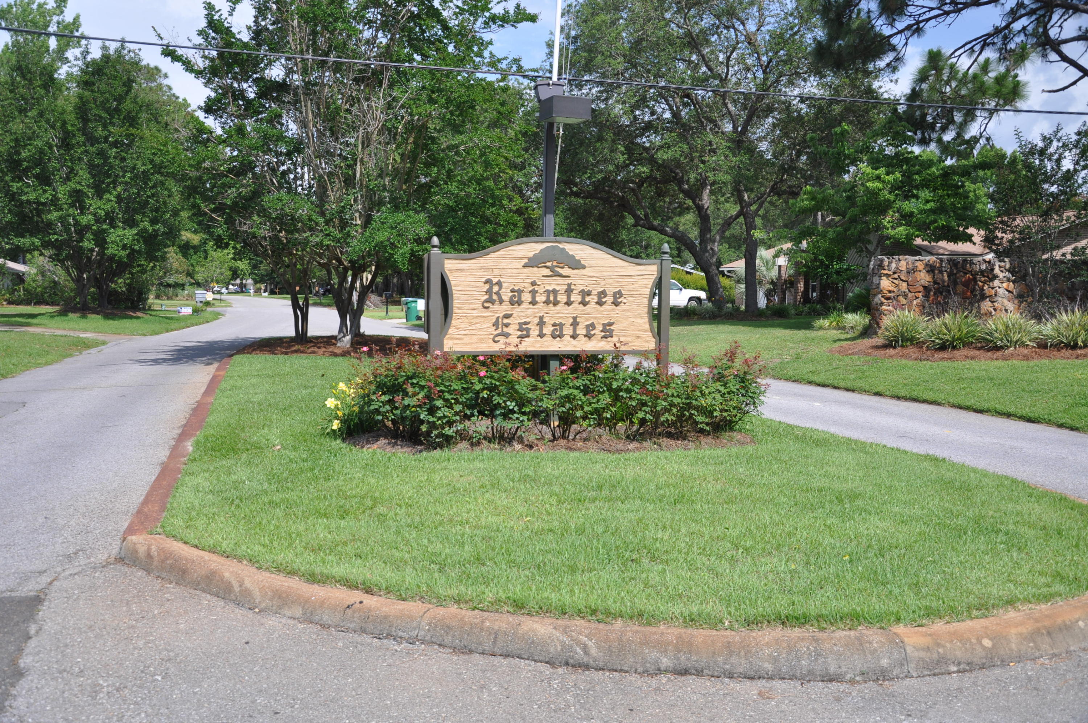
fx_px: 1087
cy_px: 362
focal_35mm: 36
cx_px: 544
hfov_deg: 53.2
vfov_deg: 36.8
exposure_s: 1/160
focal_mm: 24
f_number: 6.3
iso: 200
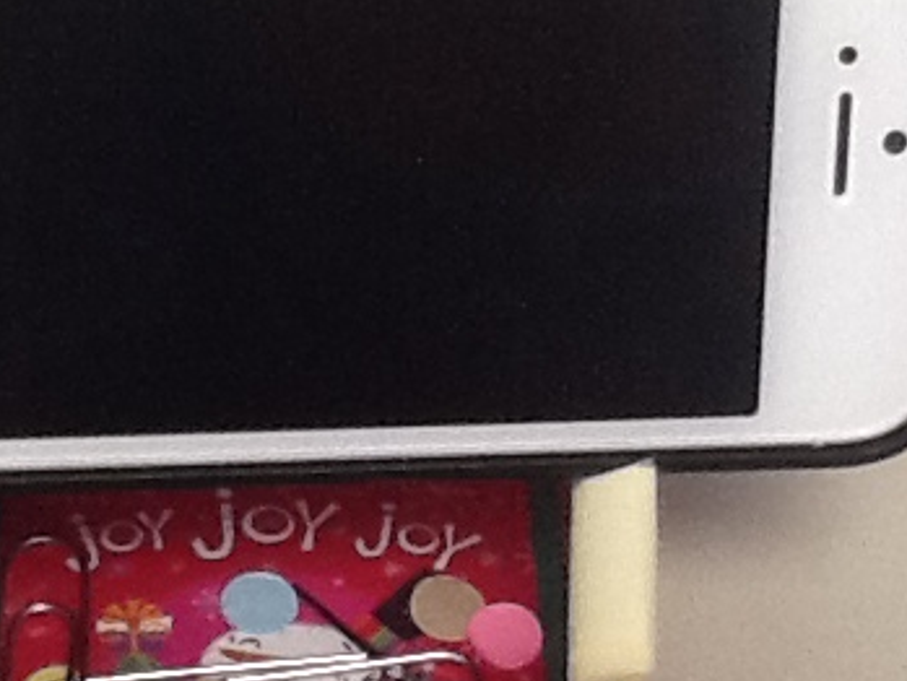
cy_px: 478
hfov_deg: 16.2
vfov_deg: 12.2
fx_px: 3172
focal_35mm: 121
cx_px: 247
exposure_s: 1/30
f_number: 2.4
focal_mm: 2.03
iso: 125
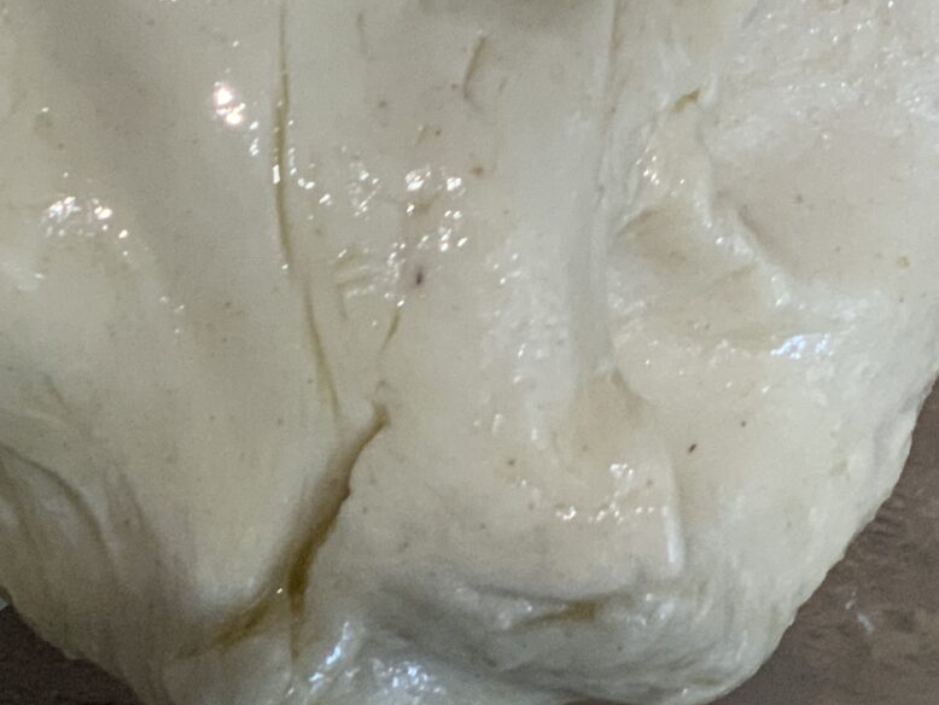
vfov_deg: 8.5
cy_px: -412
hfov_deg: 11.5
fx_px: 4640
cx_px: 48
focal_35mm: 171
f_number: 2.4
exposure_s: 1/50
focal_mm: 6
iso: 160
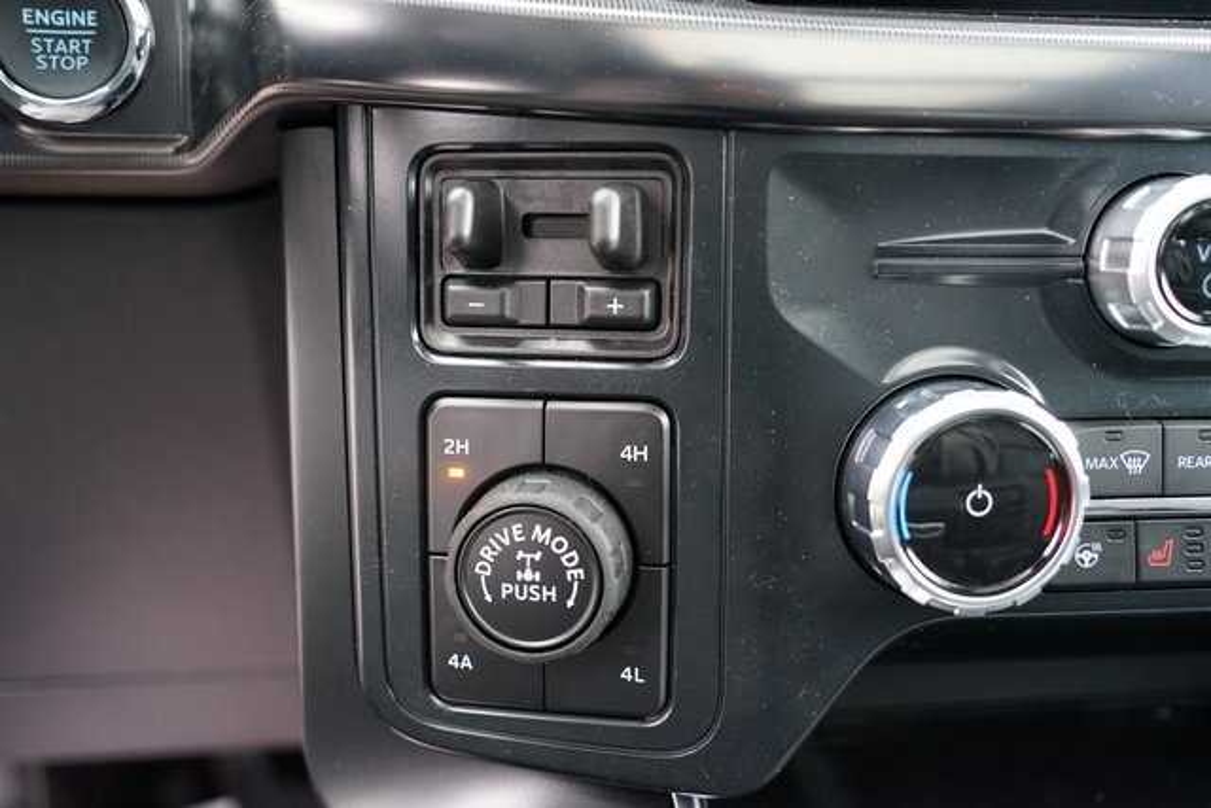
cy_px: 404
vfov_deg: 41.1
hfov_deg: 58.7
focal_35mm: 32
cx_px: 606
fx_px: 1077
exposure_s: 1/60
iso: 1600
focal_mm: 32
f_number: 3.5
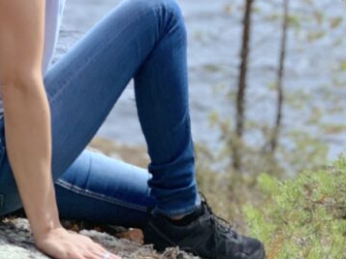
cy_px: -15
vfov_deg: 13.0
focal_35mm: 112
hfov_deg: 17.6
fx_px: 1118
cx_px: 216
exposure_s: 1/872
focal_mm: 6
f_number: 2.4
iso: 16
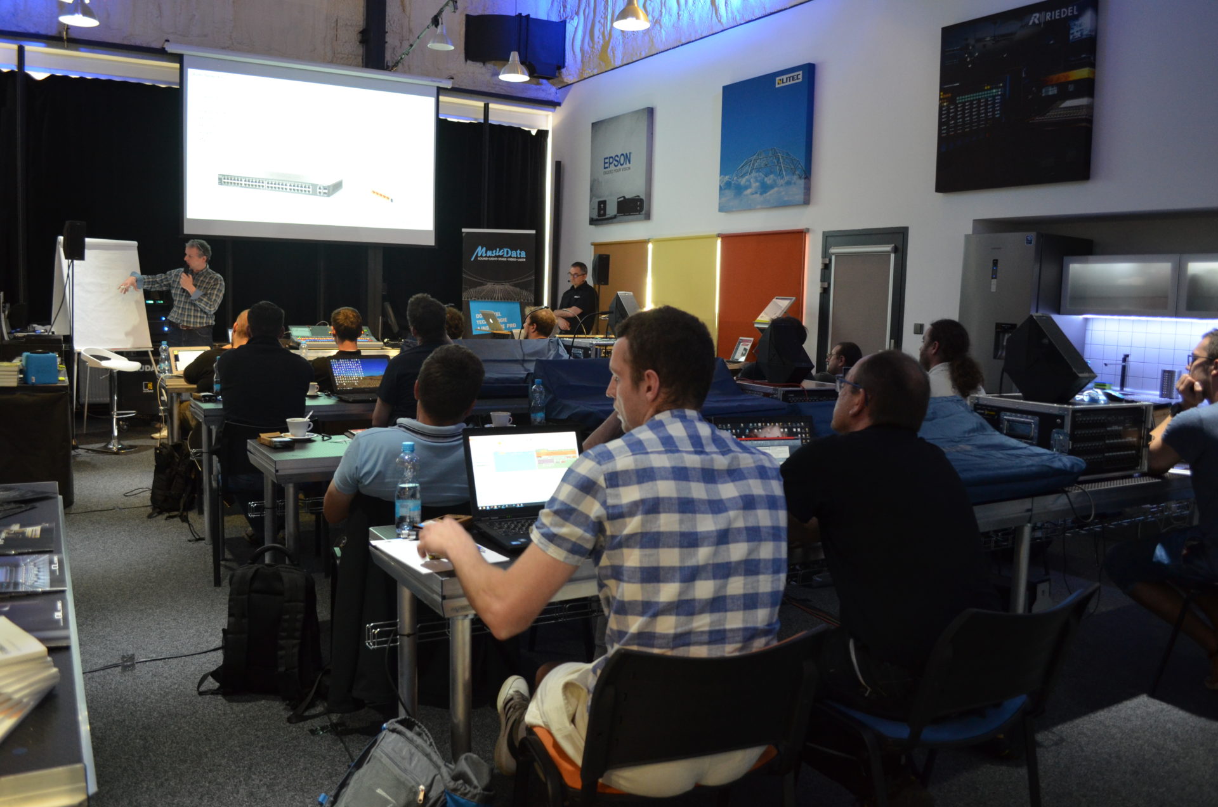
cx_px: 609
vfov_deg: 47.7
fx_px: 912
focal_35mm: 27
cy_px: 404
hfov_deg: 67.5
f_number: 3.5
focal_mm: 18
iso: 1100
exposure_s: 1/30
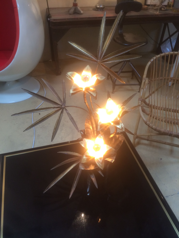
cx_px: 90
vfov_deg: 61.7
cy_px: 119
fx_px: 200
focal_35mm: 29
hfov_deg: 48.2
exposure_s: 1/33
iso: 64
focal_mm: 4.15
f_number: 2.2
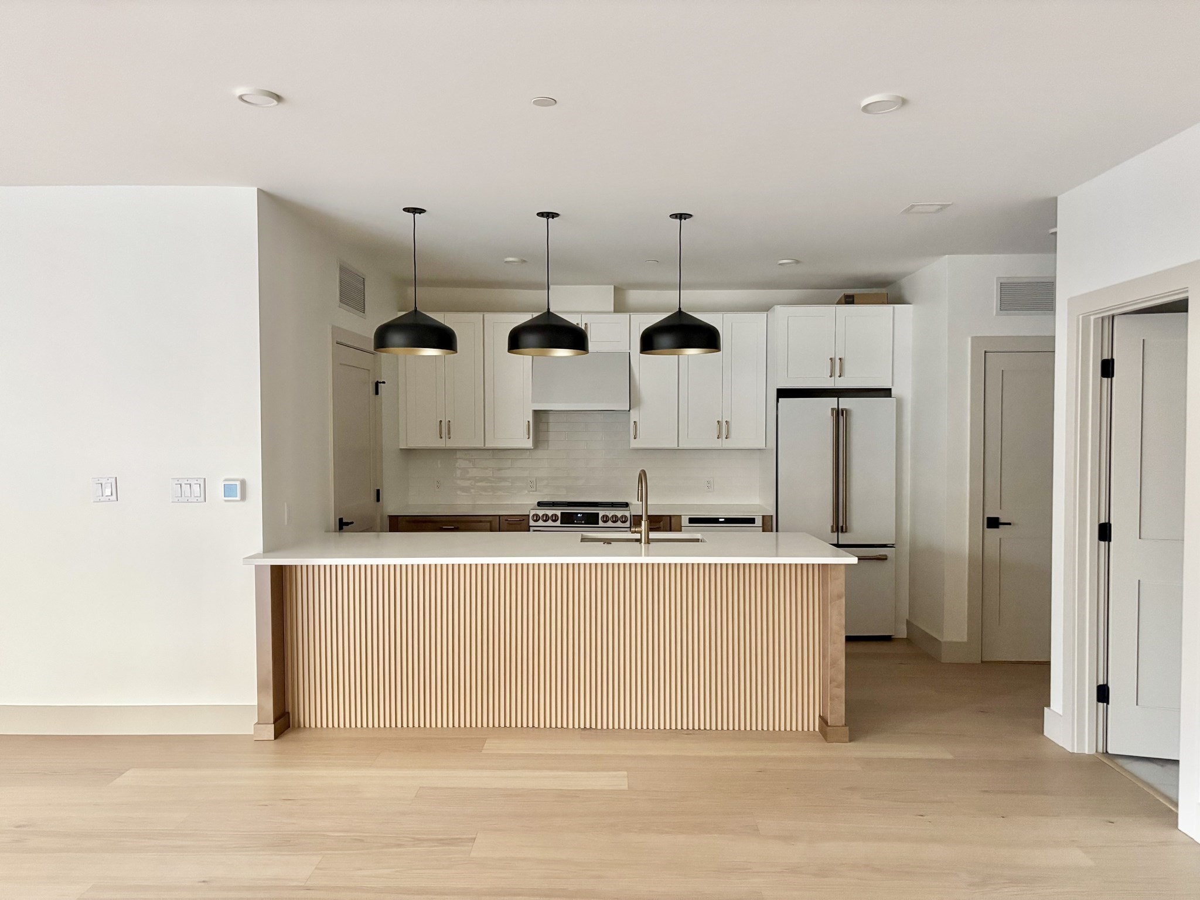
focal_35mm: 26
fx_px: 901
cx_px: 600
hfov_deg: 67.3
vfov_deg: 53.1
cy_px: 450
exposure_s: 1/40
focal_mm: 5.96
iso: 640
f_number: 1.6
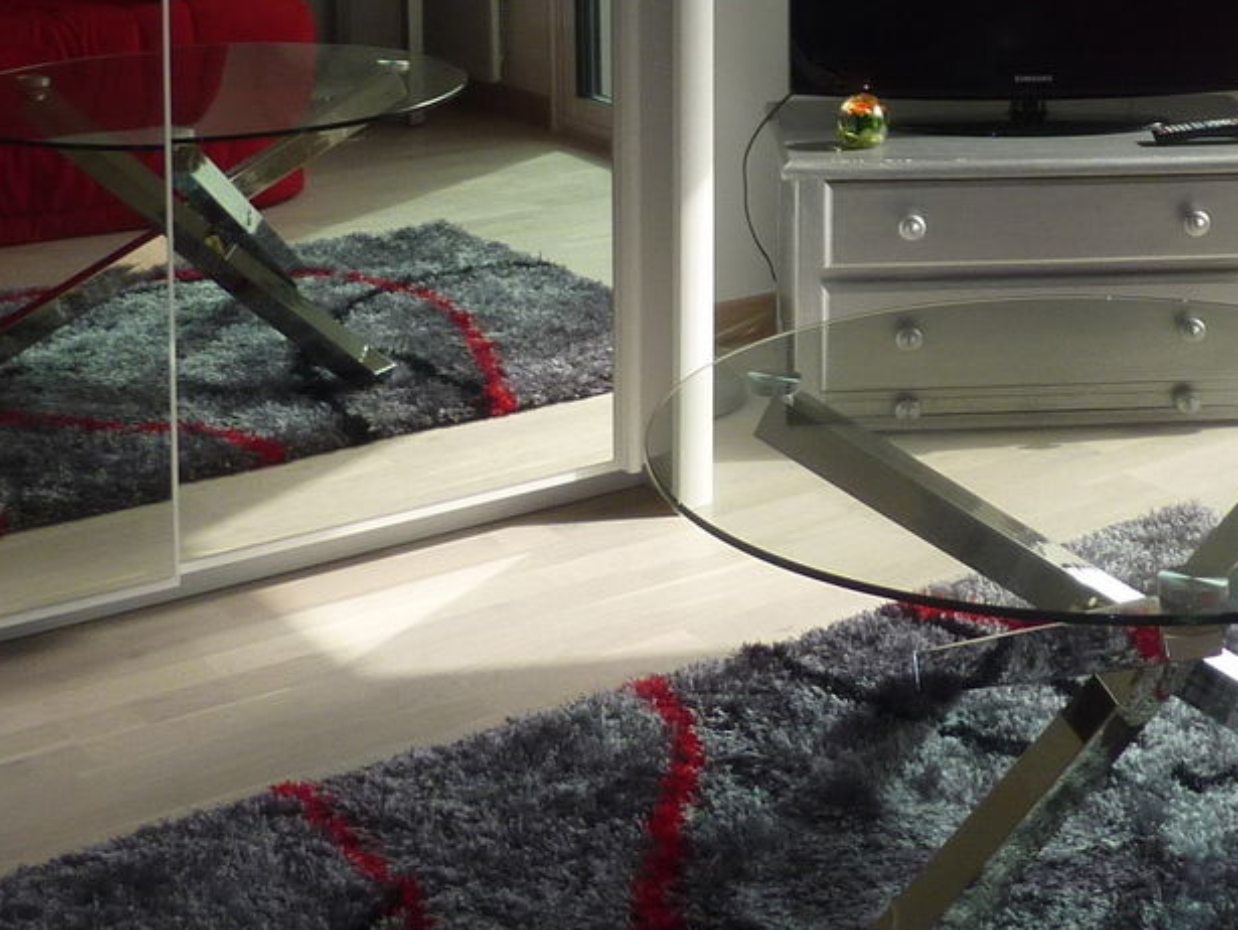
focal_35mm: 65
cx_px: 944
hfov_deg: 29.3
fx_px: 2326
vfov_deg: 21.3
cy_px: -133
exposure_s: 1/250
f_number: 4
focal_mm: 4.1
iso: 100
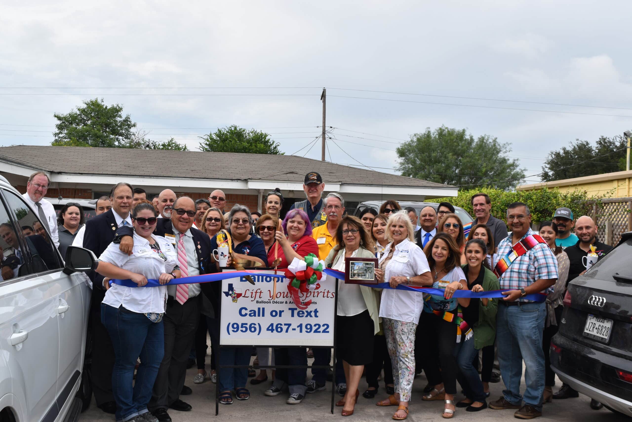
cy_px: 211
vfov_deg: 36.9
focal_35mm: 36
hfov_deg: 53.1
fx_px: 632
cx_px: 316
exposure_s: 1/320
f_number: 9
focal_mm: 24
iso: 200
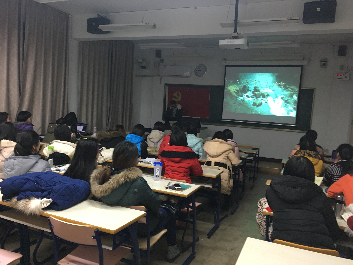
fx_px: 296
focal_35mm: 29
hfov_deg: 61.7
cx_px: 176
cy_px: 132
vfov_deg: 48.2
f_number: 2.2
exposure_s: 1/33
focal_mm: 4.15
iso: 200
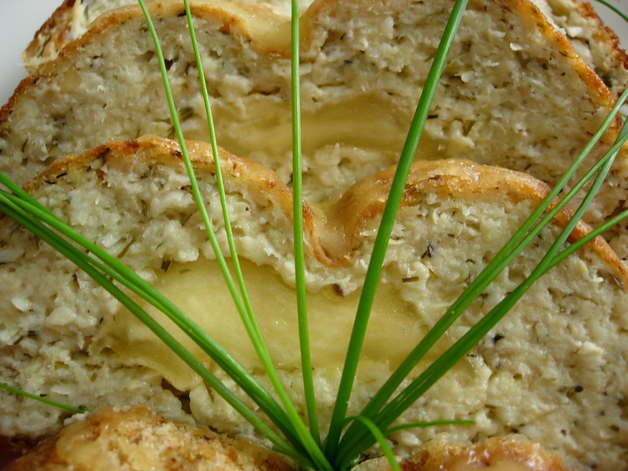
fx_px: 689
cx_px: 314
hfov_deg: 49.0
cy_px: 236
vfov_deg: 37.7
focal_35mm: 38
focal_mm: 7.8
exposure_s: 1/49.3
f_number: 2.8
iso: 64
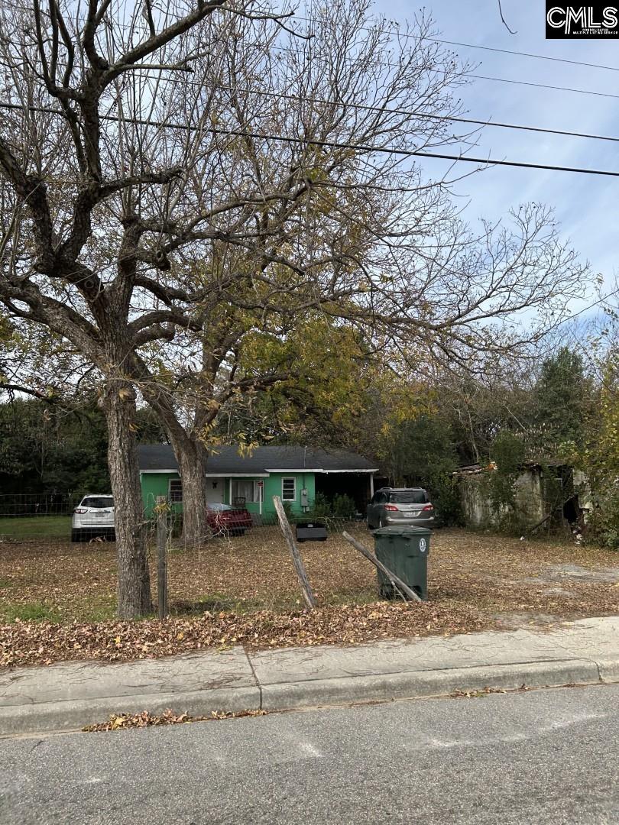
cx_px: 310
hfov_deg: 53.1
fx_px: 620
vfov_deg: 67.3
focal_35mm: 26
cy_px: 412
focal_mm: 5.7
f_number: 1.5
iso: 50
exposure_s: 1/1779
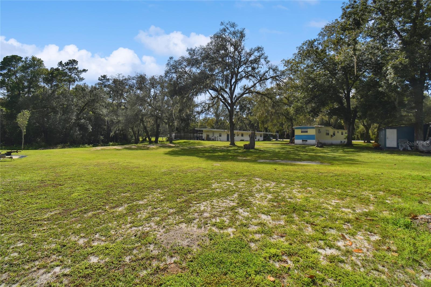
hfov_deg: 100.4
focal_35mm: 15
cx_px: 216
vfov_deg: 77.3
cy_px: 144
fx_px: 180
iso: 100
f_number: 7.1
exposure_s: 1/1250
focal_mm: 10
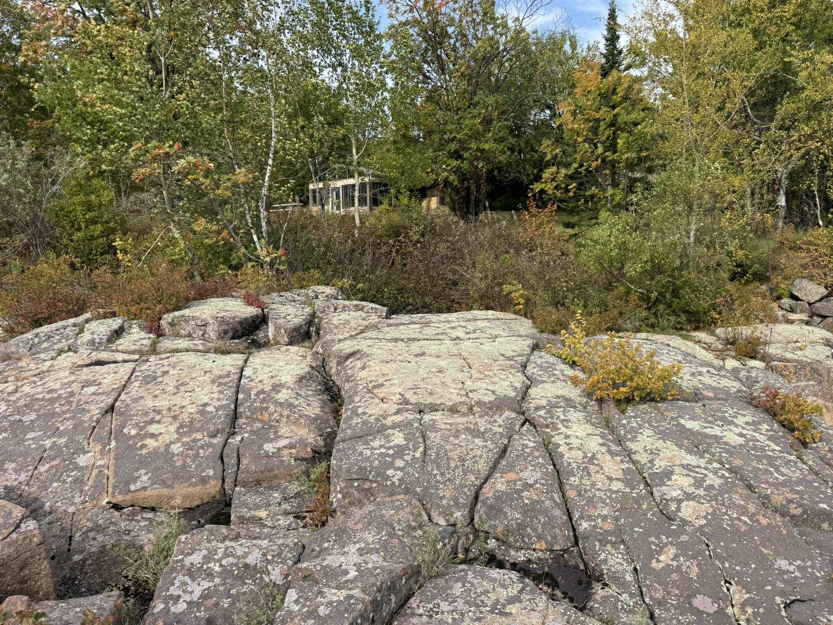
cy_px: 298
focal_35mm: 26
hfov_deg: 67.3
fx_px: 626
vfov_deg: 53.1
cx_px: 432
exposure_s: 1/1869
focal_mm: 6.76
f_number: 1.78
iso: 80
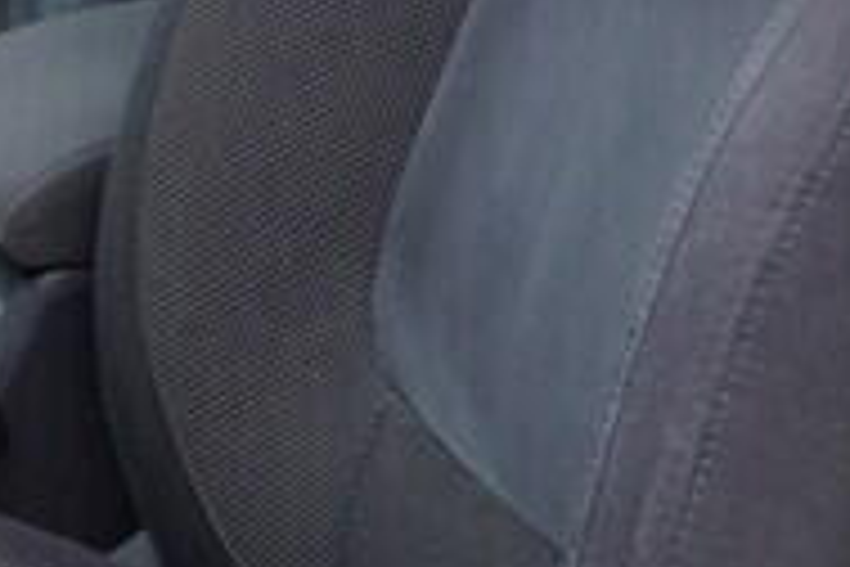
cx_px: -675
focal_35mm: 195
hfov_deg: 10.0
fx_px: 4604
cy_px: -560
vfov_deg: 6.8
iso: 125
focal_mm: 24
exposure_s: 1/40
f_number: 3.2
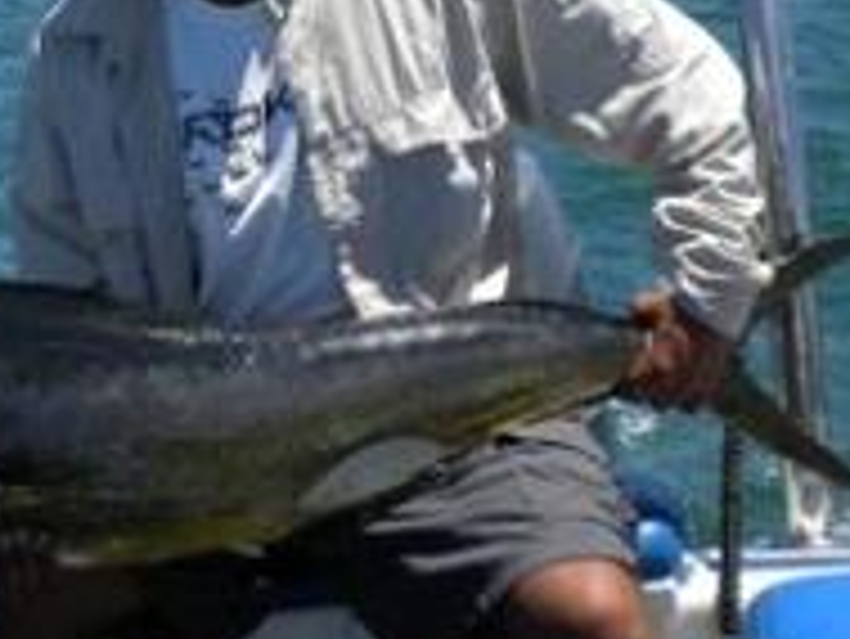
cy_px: 225
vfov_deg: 19.9
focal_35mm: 74
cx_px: 256
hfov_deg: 26.1
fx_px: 1818
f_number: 4.6
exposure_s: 1/683
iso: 80
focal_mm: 6.3
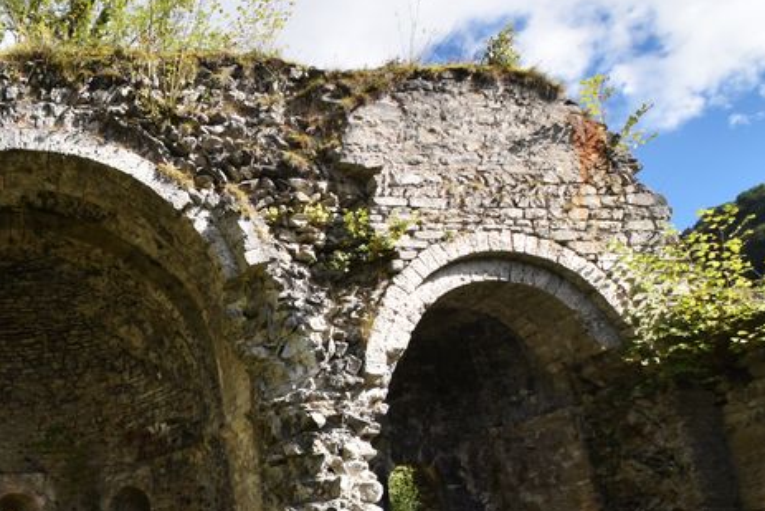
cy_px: 438
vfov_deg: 37.0
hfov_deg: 48.5
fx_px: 723
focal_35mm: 34
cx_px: 46
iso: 200
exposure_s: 1/250
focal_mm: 10
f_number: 8
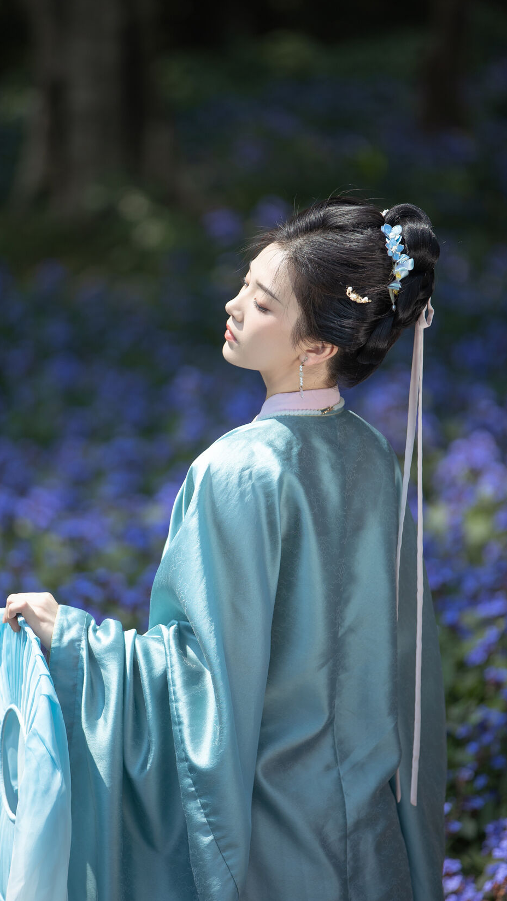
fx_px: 4972
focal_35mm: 208
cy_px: 446
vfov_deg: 10.4
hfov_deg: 5.8
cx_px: 209
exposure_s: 1/1000
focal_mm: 182
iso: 100
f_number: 2.8
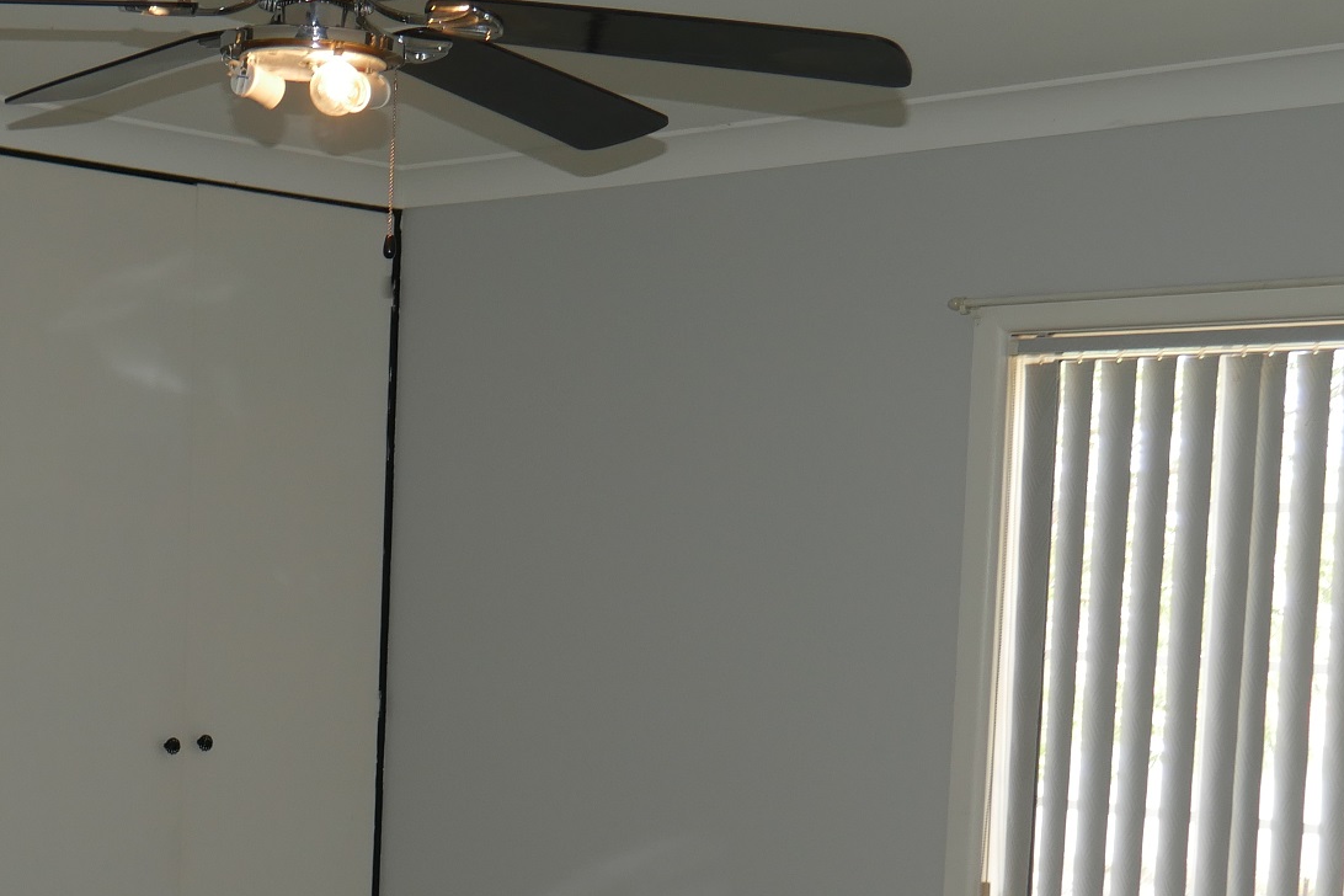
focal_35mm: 70
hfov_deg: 28.5
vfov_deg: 19.2
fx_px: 2613
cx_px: 389
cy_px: 778
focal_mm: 16
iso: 200
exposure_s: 1/60
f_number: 3.6
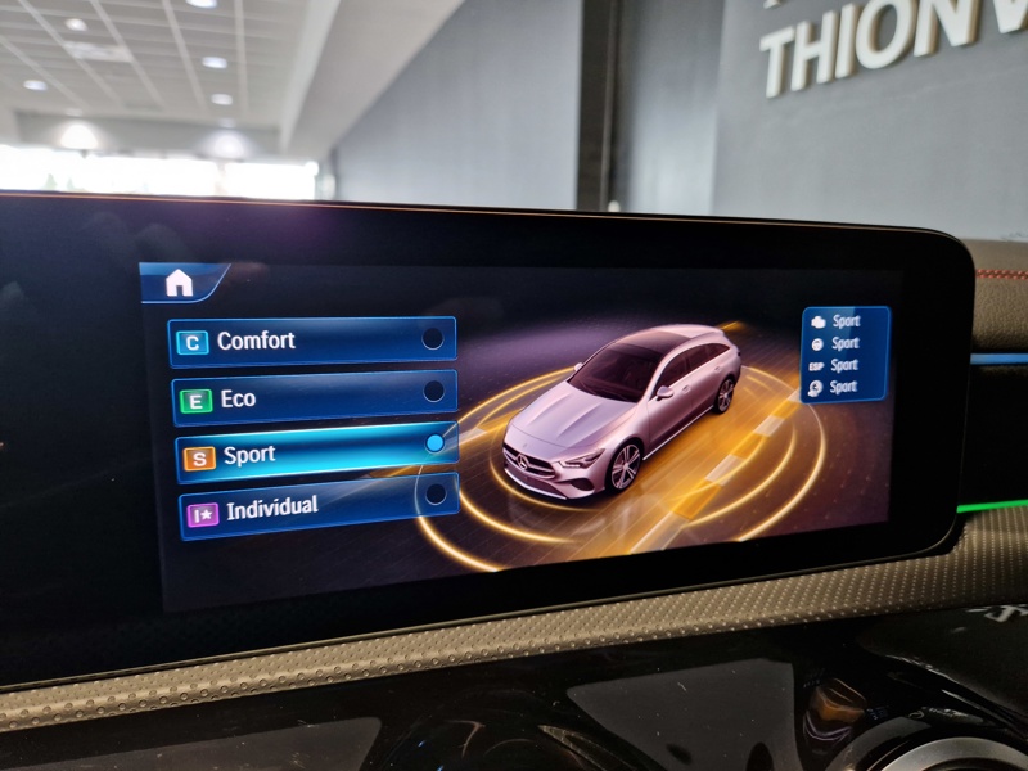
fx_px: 683
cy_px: 386
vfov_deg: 58.9
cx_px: 514
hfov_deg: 73.9
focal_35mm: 23
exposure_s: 1/31
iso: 320
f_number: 1.8
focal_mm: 5.4
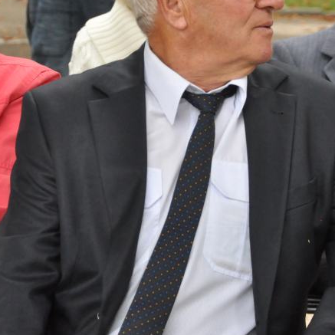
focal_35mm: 197
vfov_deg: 8.9
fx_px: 2157
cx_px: 167
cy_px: 101
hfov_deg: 8.9
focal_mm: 66
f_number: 5.3
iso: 2000
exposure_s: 1/500
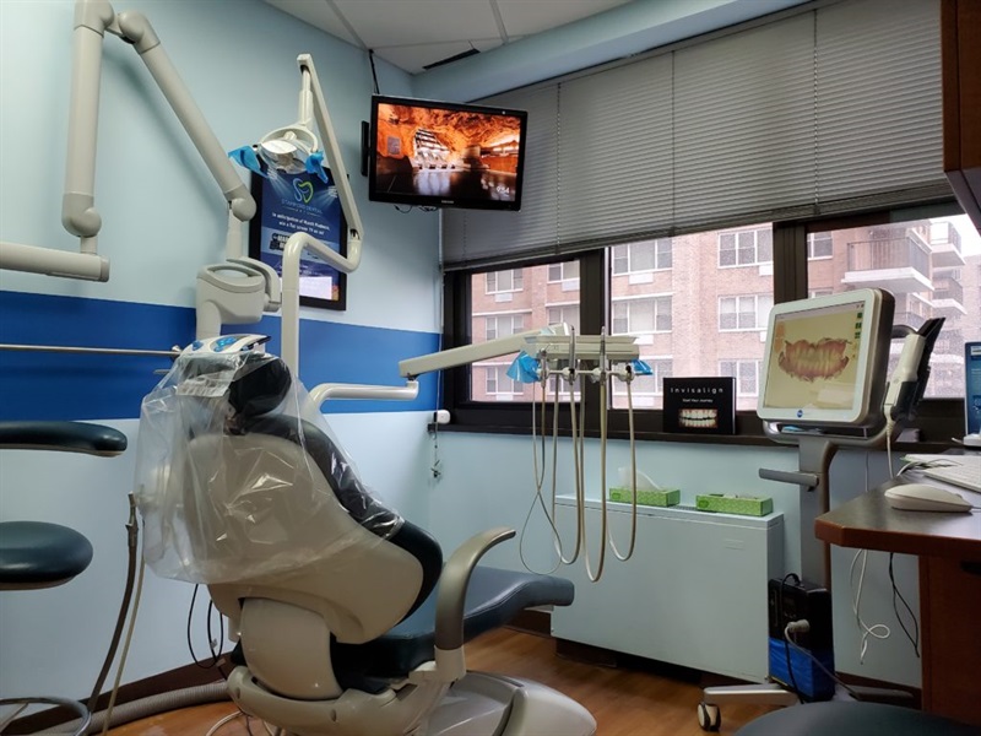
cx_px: 490
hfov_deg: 67.3
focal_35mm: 26
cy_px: 368
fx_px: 737
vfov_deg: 53.1
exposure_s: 1/120
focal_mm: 4.3
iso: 320
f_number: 2.4
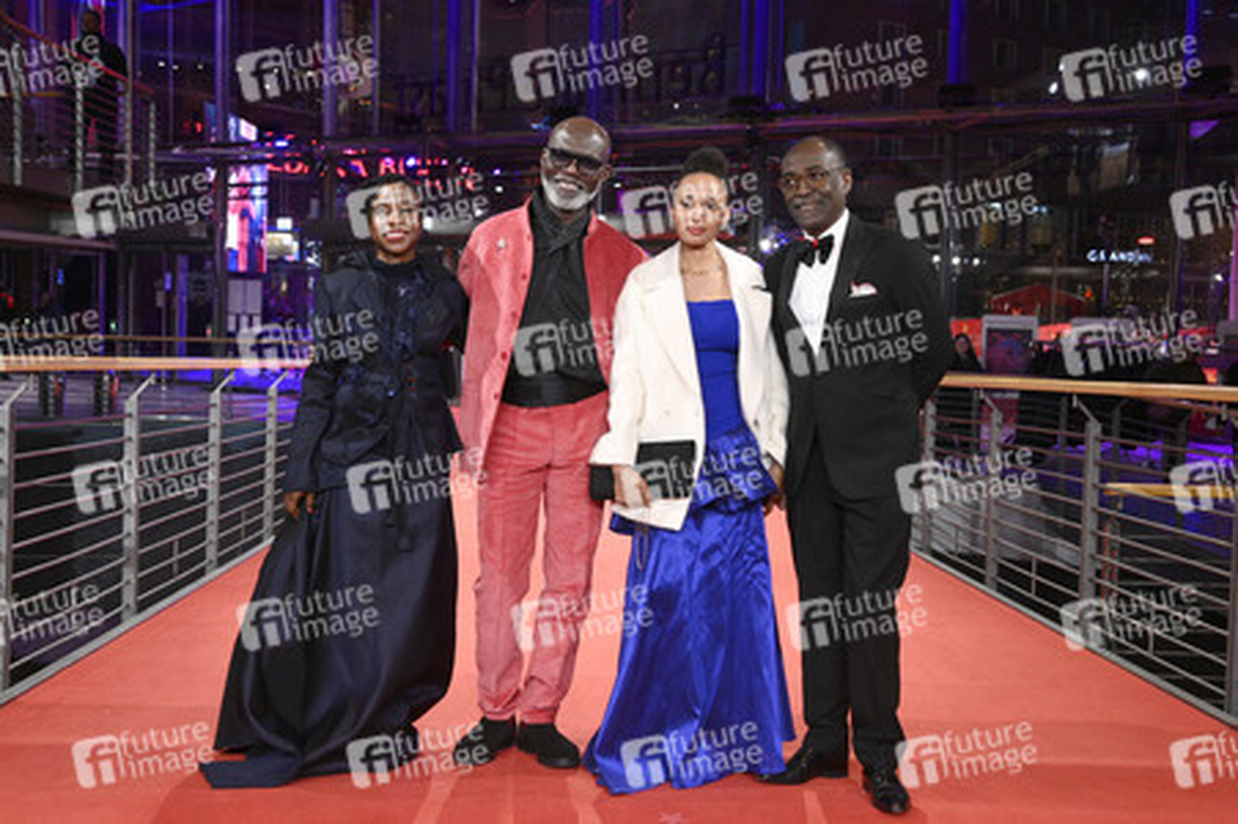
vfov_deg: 35.0
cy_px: 412
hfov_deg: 50.7
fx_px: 1306
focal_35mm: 38
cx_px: 619
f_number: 5.6
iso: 5000
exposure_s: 1/200
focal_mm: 38
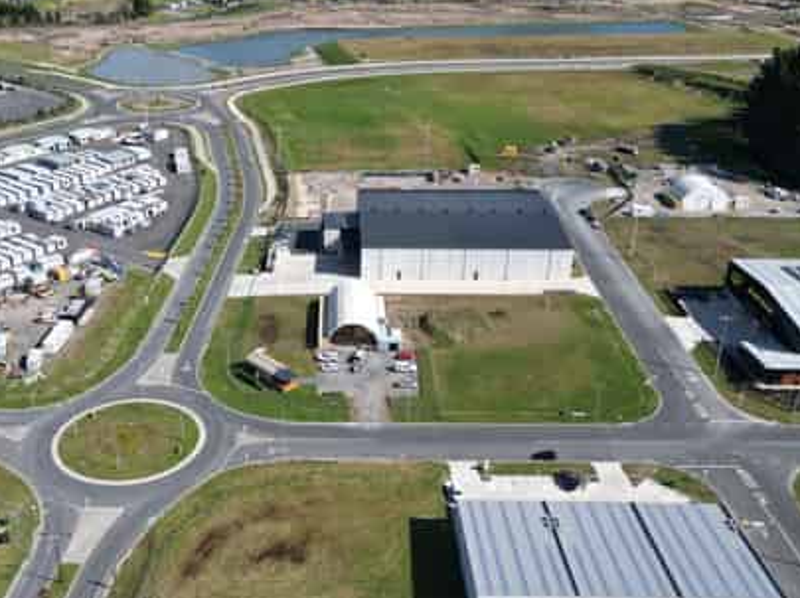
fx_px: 901
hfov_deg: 47.6
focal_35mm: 39
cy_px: 277
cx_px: 324
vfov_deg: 36.7
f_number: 1.7
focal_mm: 6.72
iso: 140
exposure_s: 1/3200
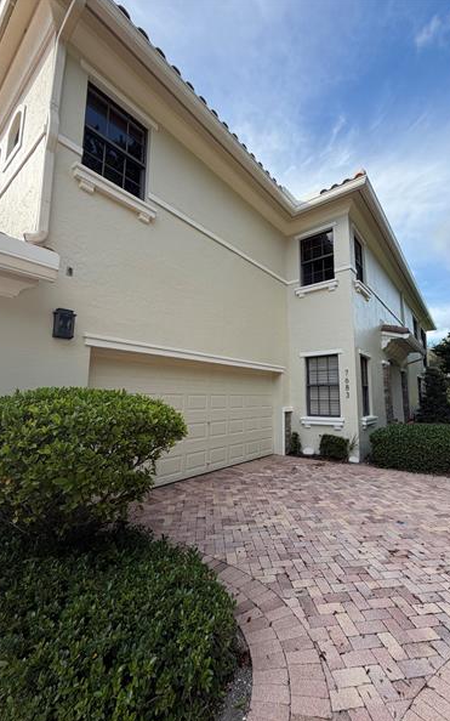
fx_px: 294
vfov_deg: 101.5
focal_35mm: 15
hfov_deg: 74.4
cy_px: 362
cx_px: 254
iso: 40
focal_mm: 2.22
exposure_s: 1/564
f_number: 2.2
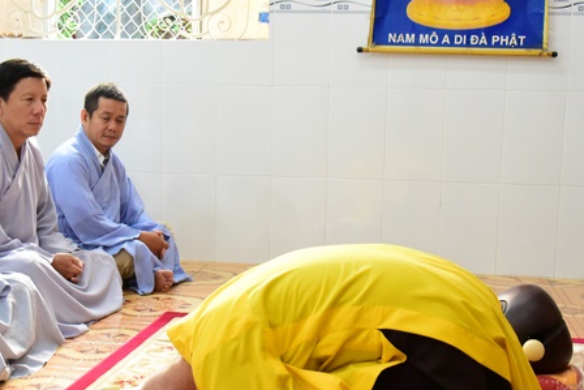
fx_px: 941
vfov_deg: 23.3
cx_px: 236
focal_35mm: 58
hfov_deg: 34.4
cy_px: 267
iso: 6400
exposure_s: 1/80
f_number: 8
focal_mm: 40
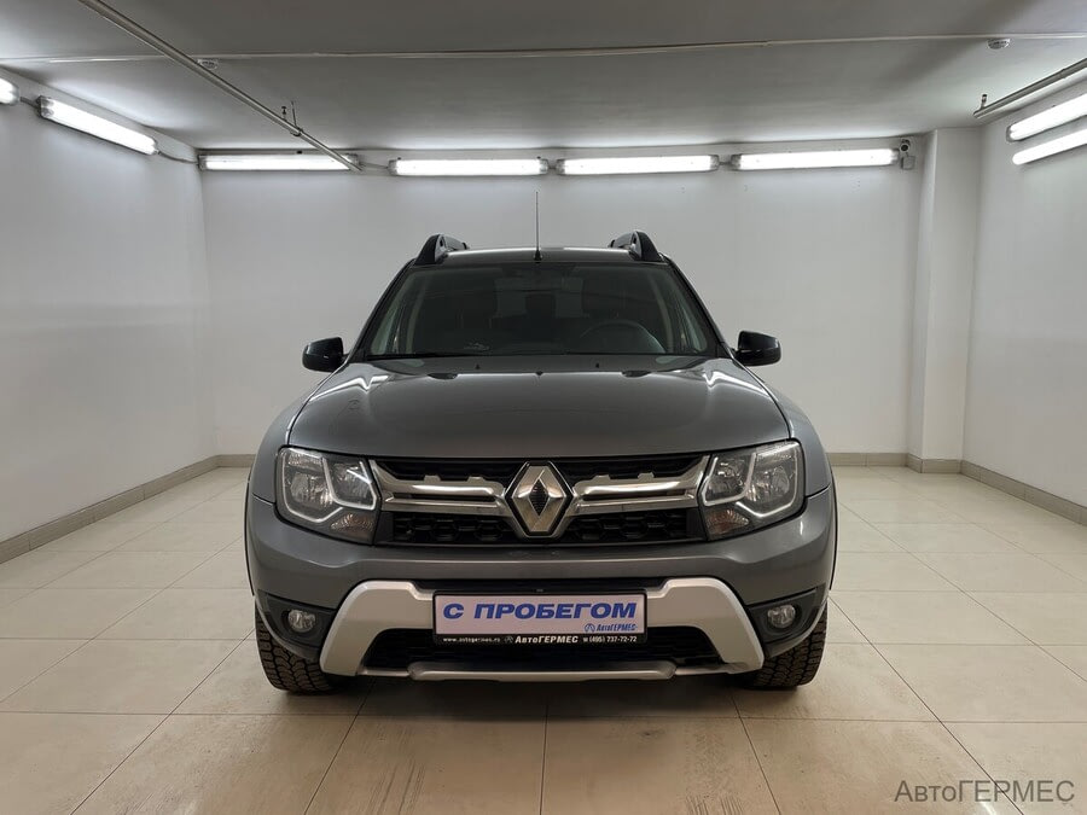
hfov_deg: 67.3
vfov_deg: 53.1
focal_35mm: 26
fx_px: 816
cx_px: 544
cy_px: 408
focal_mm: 4.2
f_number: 1.6
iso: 50
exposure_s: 1/100
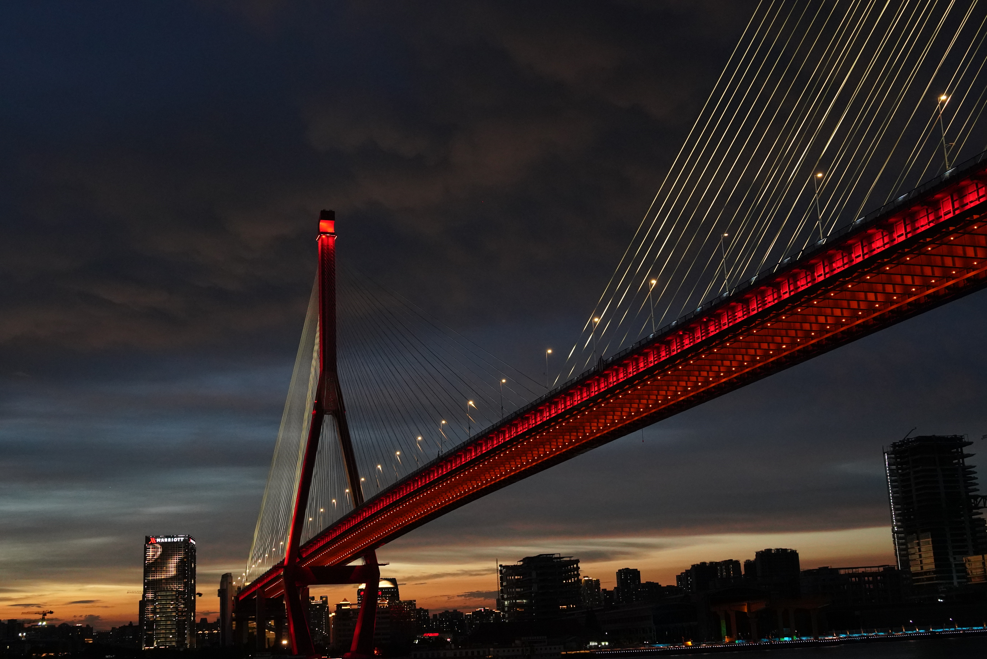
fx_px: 1152
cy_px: 330
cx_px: 494
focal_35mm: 42
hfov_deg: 46.4
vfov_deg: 31.9
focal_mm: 28
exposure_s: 1/80
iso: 3200
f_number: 5
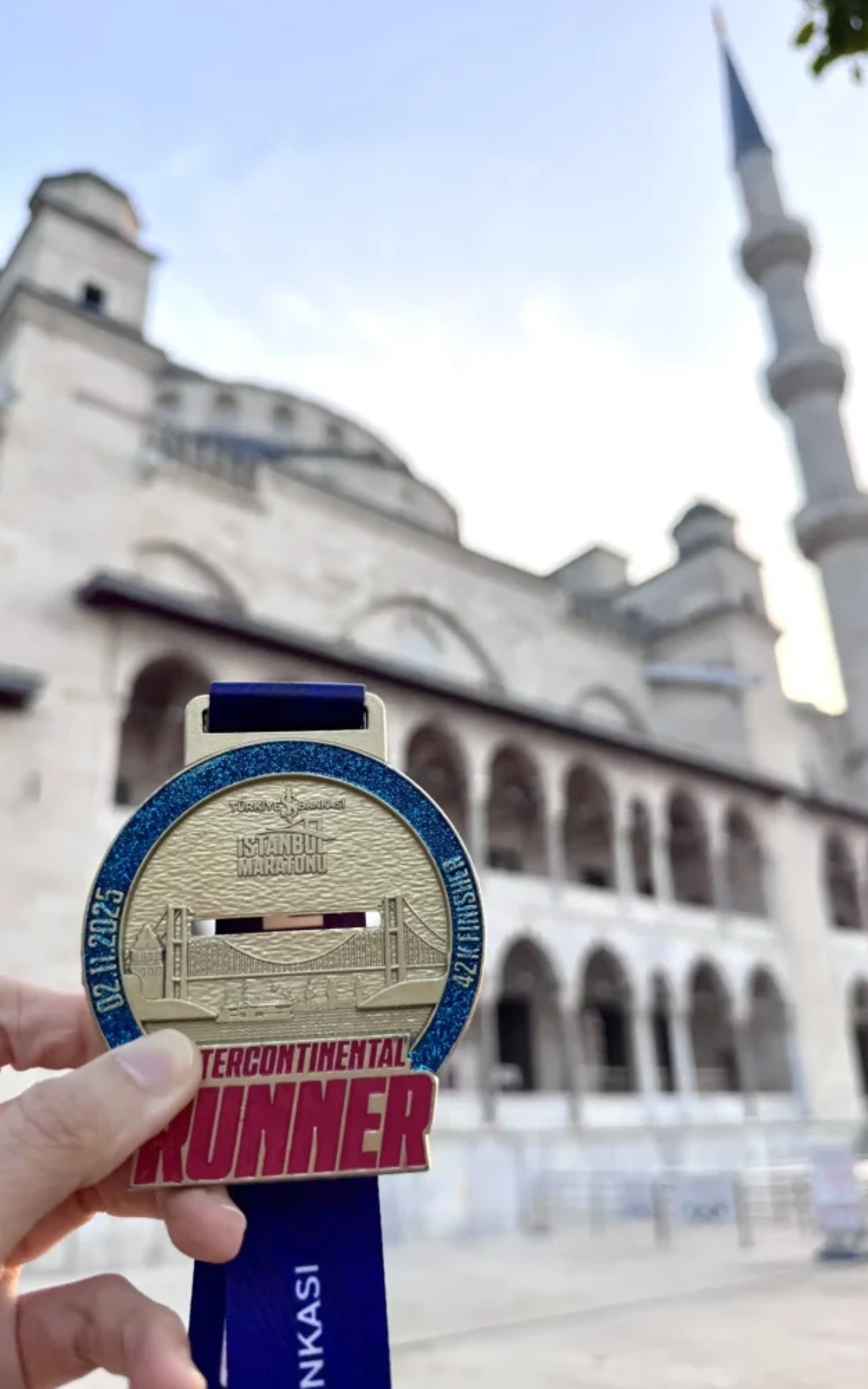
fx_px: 984
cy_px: 690
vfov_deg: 70.4
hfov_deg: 47.6
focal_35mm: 26
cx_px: 419
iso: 80
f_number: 1.78
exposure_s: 1/1151
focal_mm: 6.76
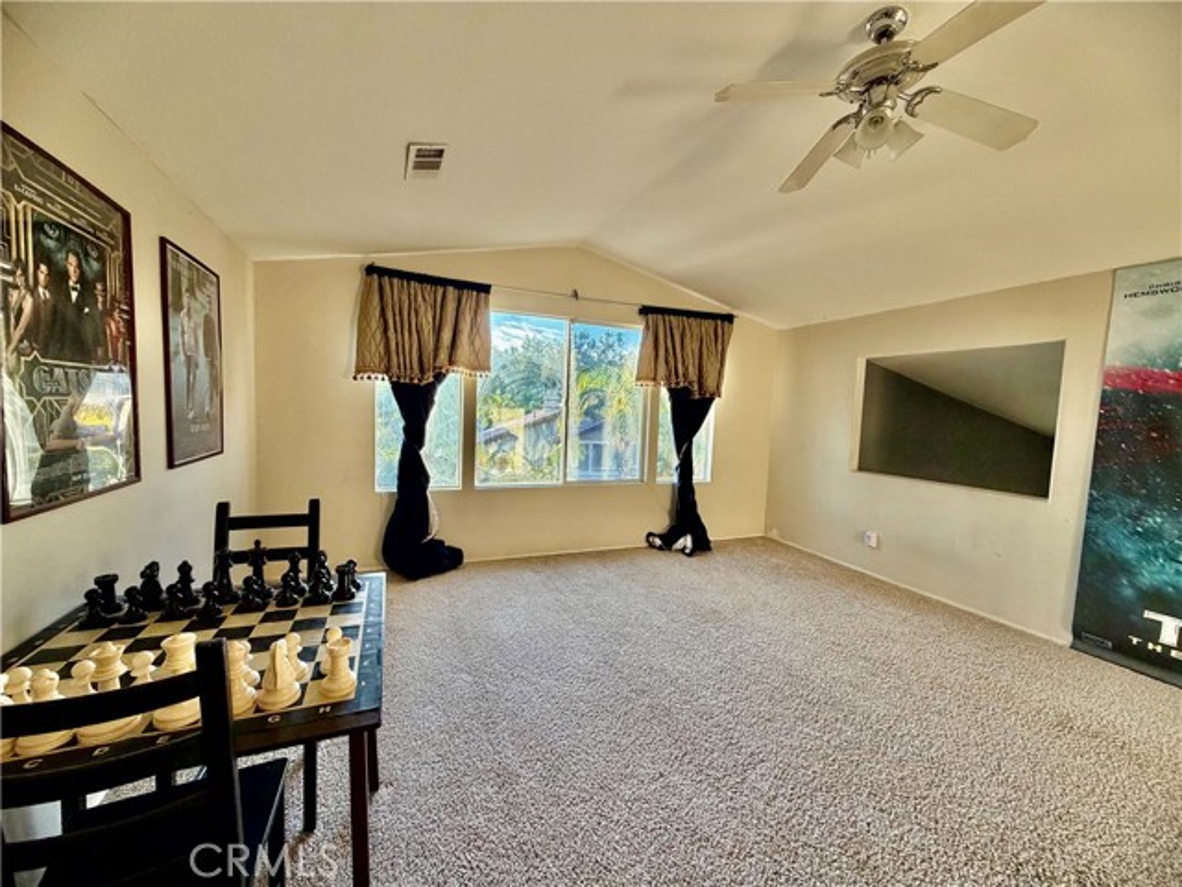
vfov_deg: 85.7
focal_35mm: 14
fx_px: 478
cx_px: 591
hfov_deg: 102.1
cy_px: 444
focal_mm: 2.22
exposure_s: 1/121
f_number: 2.2
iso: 250
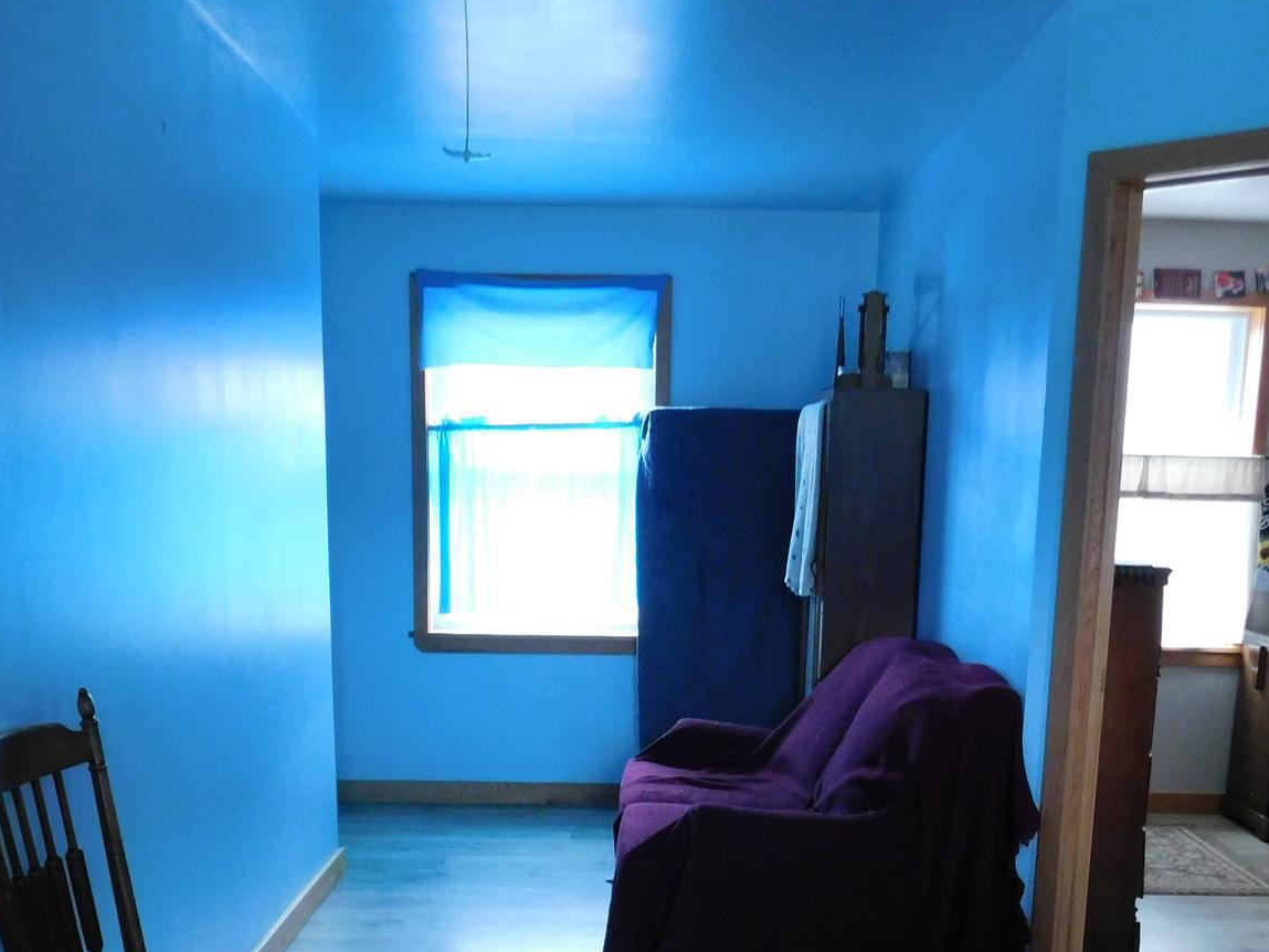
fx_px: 1503
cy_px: 843
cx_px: 639
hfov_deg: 45.8
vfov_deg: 33.4
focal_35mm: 41
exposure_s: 1/13
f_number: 3
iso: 400
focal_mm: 4
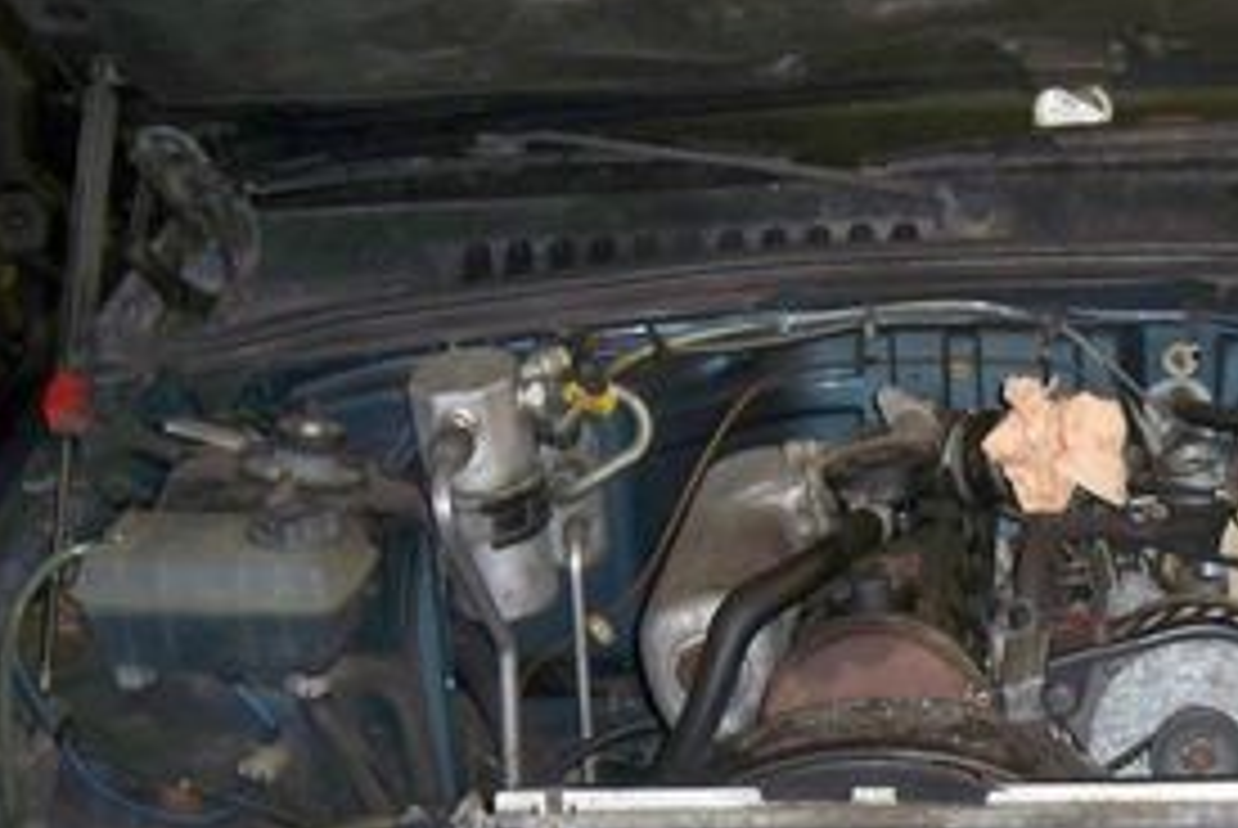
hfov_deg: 23.4
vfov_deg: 15.8
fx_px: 2961
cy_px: 722
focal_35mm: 86
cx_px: 923
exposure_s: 1/30
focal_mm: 7.9
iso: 200
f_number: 3.1
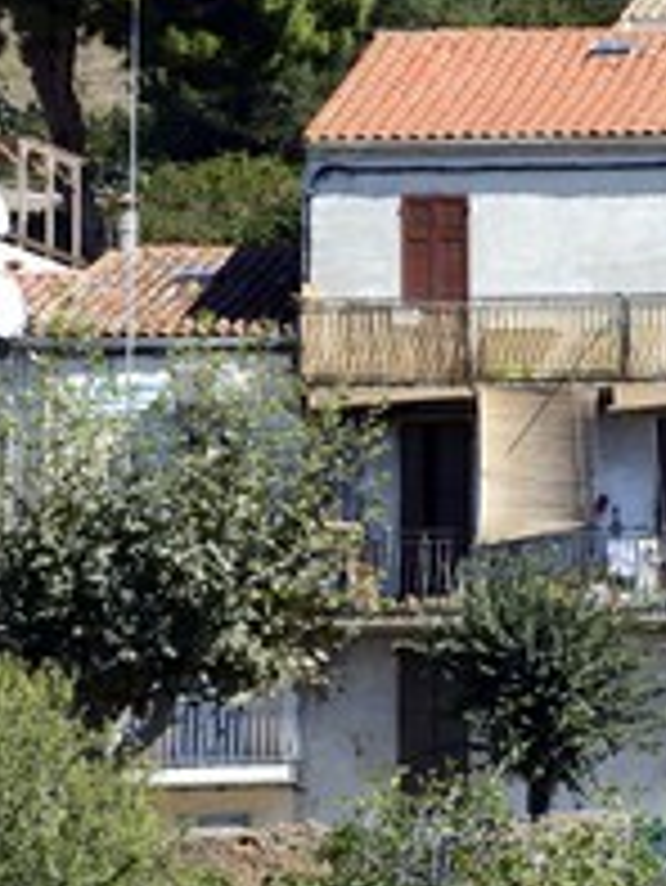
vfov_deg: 4.8
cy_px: 301
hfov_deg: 3.6
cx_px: 832
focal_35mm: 409
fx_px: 10481
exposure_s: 1/320
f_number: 9
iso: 200
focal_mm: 200
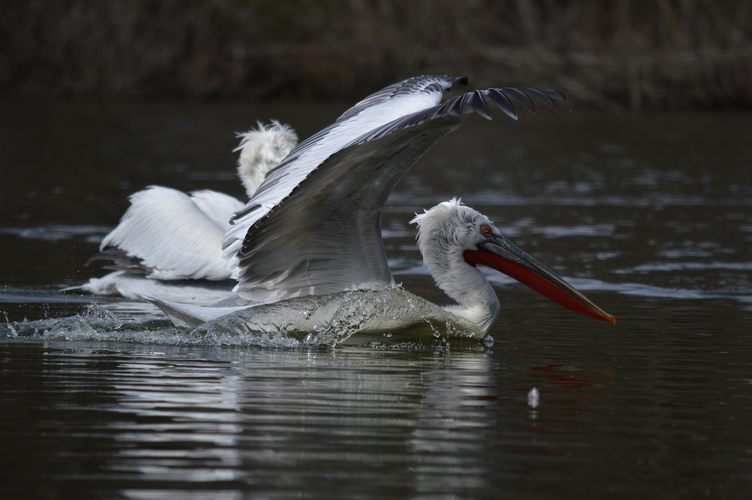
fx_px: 9390
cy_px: 250
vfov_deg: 3.0
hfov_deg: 4.6
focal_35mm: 450
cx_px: 376
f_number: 5.6
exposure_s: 1/800
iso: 100
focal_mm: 300
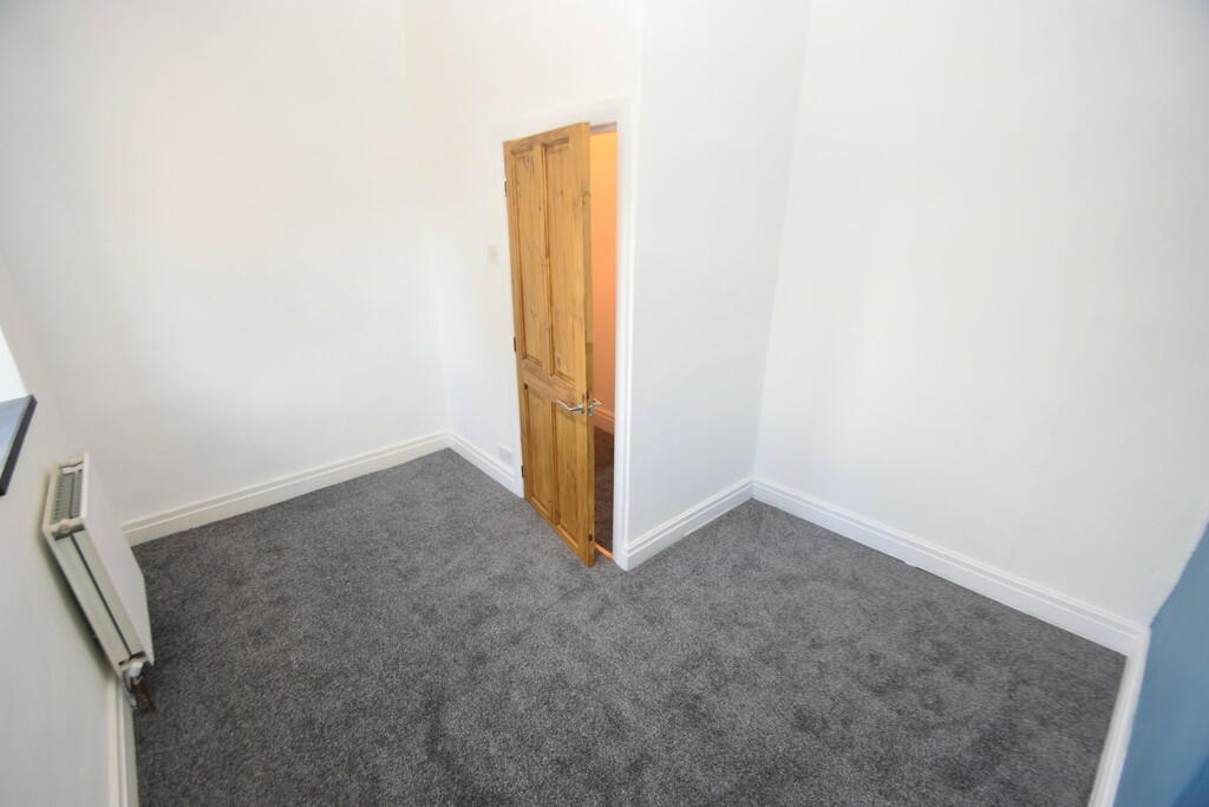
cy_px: 404
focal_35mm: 15
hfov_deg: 100.4
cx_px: 604
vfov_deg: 77.3
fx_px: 504
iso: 500
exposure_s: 1/60
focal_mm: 10
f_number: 4
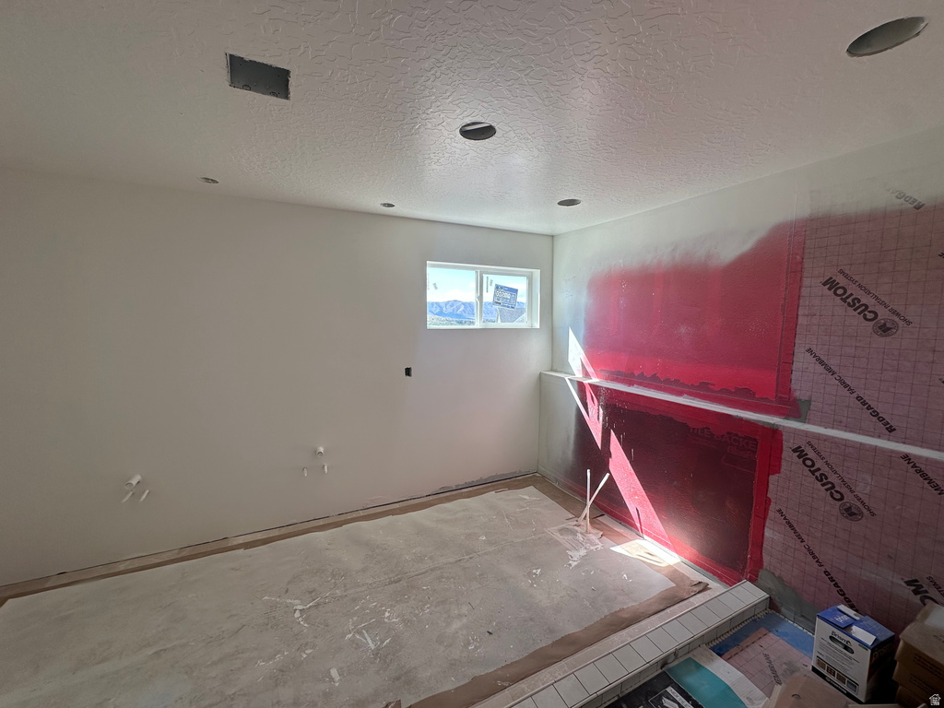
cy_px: 354
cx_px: 472
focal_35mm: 14
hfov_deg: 102.1
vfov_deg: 85.7
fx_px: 382
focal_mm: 2.22
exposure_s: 1/188
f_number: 2.2
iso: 40
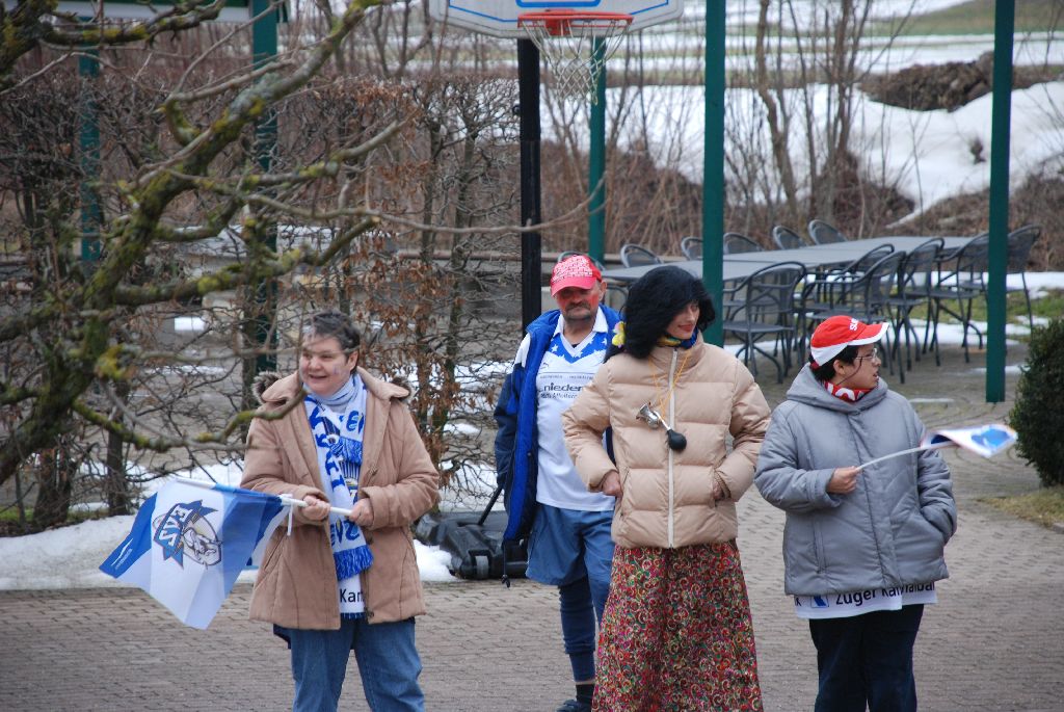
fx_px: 5991
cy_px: 356
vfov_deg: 6.8
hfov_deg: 10.1
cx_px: 532
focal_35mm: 202
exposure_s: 1/125
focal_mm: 135
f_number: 5.6
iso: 320
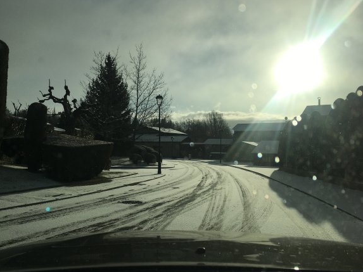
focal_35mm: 31
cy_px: 135
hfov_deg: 58.4
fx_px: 325
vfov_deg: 45.4
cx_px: 172
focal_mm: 4.15
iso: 25
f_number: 2.2
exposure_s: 1/6993
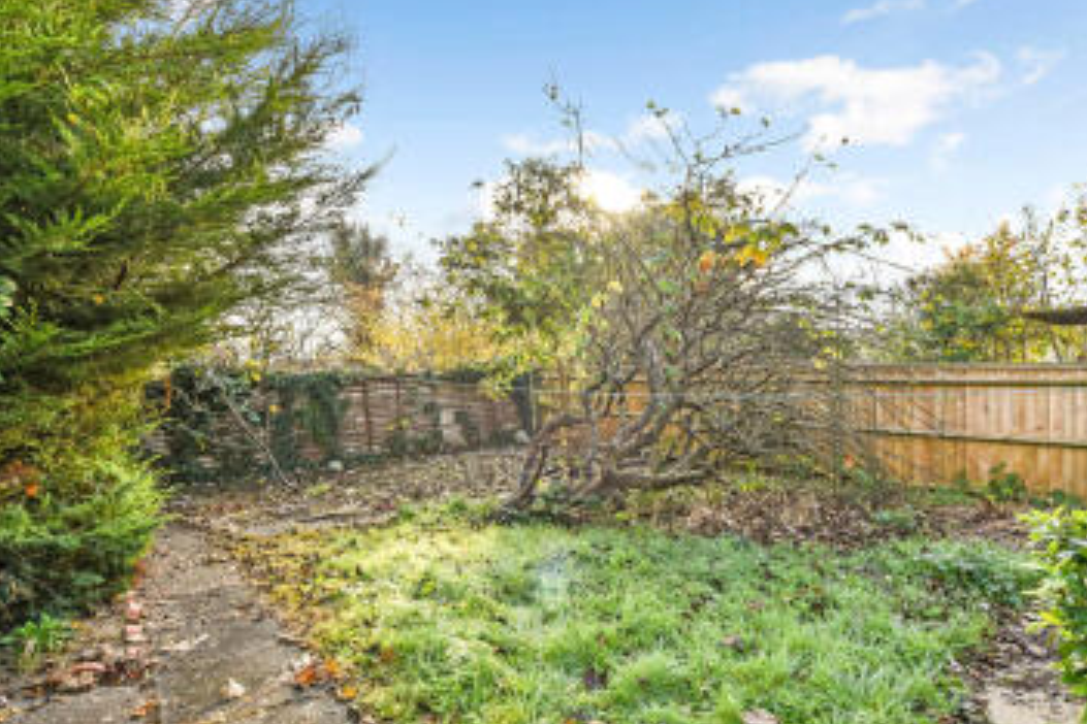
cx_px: 561
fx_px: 574
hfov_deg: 86.9
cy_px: 401
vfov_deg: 64.4
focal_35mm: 19
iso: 400
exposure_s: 1/200
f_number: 8
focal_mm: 14
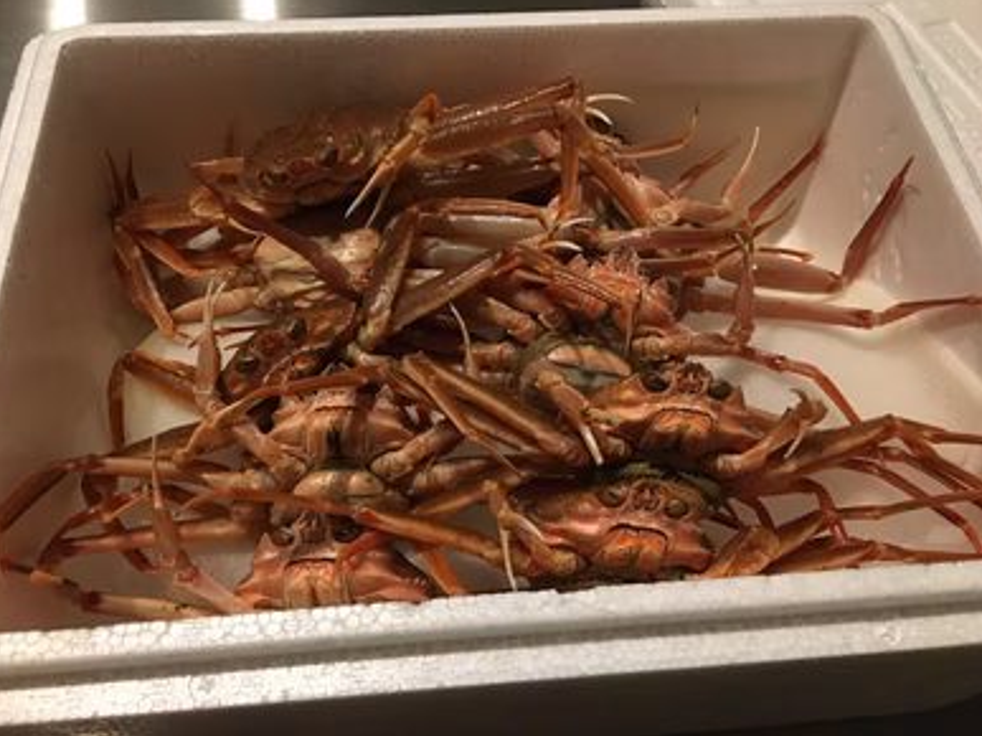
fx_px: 851
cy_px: 365
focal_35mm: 30
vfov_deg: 46.8
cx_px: 477
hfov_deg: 60.0
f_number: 2.2
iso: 160
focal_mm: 4.15
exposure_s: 1/30
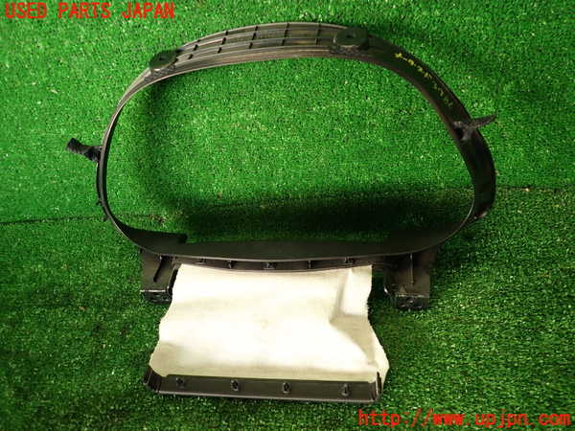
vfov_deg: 54.9
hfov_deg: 69.4
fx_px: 415
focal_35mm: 25
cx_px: 288
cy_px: 216
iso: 125
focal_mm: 4.5
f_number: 2
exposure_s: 1/60
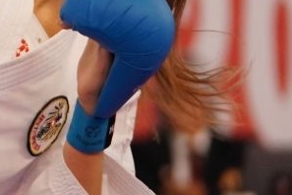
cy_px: 59
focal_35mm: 746
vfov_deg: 1.8
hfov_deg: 2.7
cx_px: -493
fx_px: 6050
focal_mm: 123
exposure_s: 1/1000
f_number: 2.8
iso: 2000
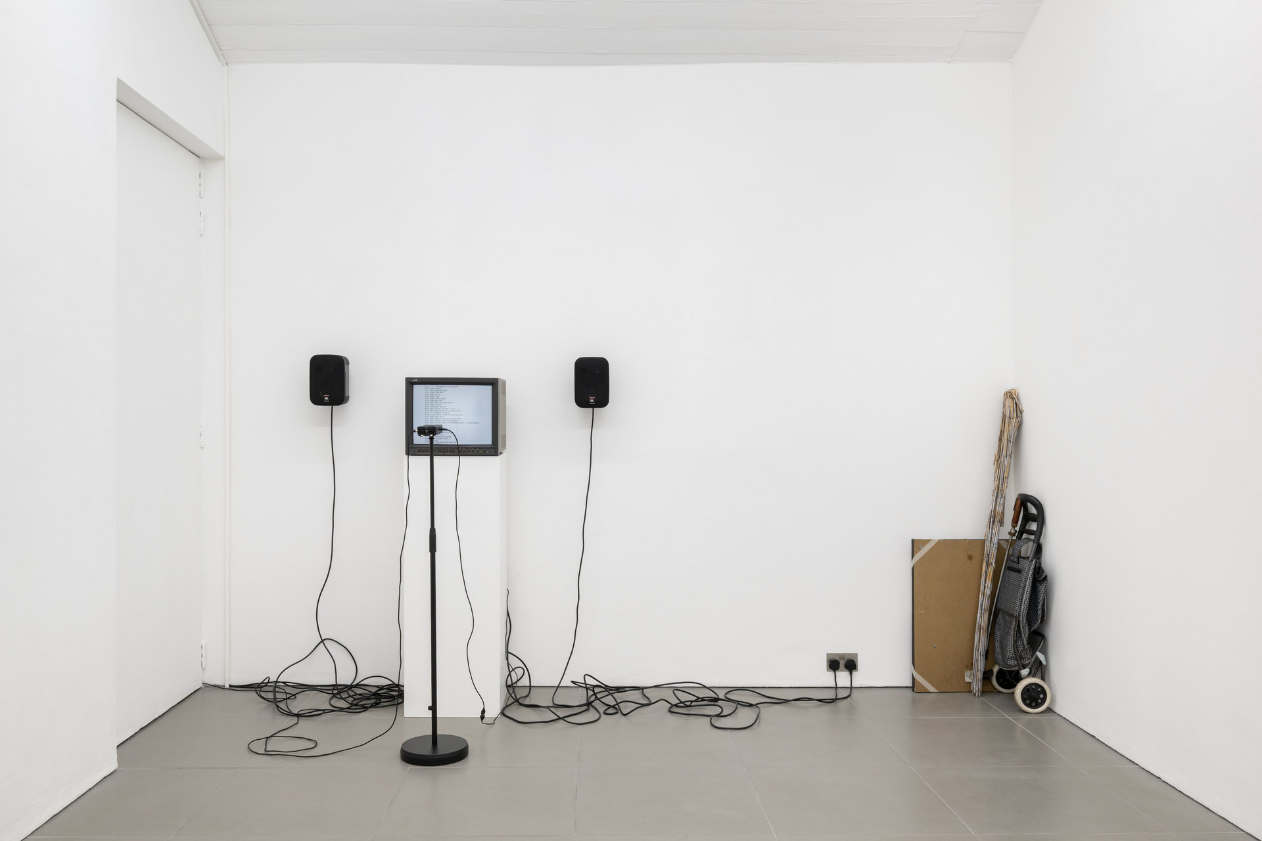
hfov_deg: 67.4
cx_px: 631
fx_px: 946
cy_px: 420
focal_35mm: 27
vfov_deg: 47.9
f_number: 11
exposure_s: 1/2.5
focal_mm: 27
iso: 64
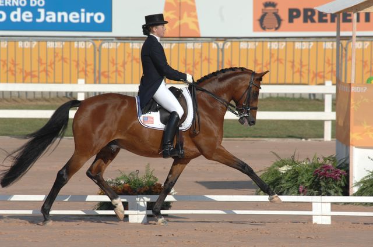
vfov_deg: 2.5
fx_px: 5743
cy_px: 124
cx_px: 186
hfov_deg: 3.7
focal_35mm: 555
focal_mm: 370
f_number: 9
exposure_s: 1/500
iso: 200
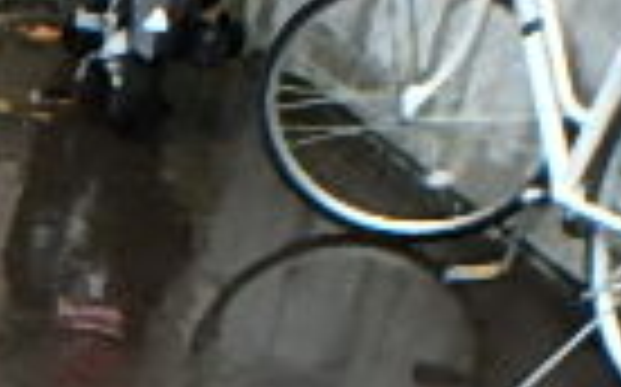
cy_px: 752
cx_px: -734
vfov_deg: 11.5
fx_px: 1742
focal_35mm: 103
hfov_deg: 15.0
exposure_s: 1/30
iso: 200
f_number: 3.5
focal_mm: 3.7
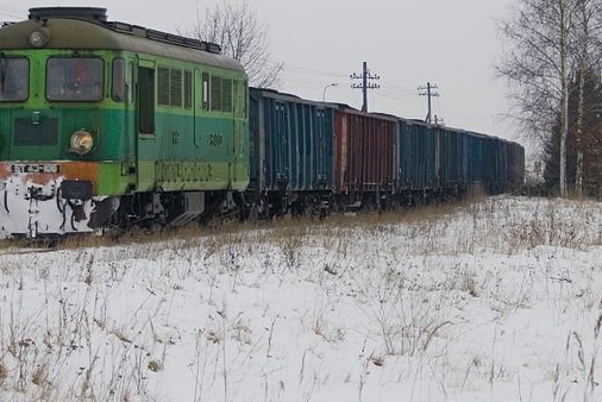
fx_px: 3045
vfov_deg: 7.5
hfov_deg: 11.3
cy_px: 85
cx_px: 405
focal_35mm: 182
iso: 100
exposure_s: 1/400
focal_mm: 60
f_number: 5.6
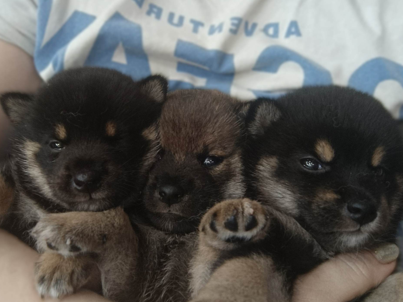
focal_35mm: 33
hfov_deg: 55.3
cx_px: 188
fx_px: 384
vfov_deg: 42.9
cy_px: 151
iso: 194
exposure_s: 1/25.1
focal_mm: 3.24
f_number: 2.45
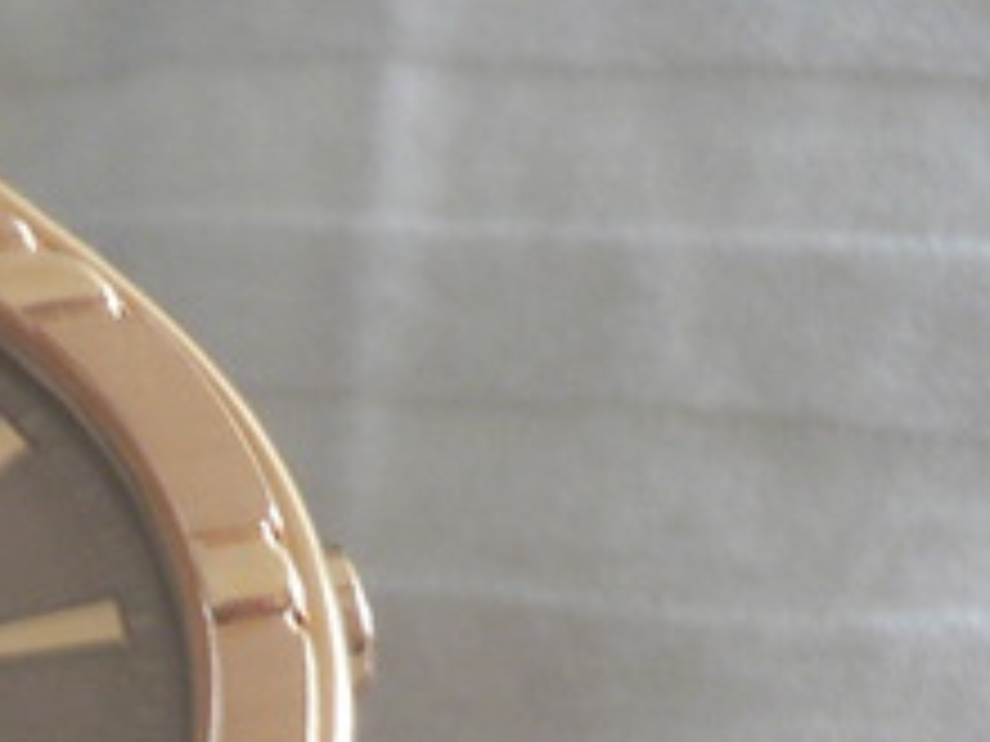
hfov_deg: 13.9
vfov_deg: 10.7
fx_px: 3918
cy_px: 800
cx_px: -261
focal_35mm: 137
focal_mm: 7.8
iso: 200
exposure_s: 1/8
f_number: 2.8
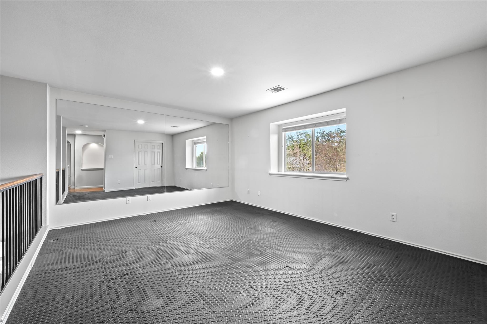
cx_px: 244
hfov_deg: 104.3
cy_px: 162
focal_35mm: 14
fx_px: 189
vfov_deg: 81.1
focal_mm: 14
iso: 200
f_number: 14
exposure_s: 2
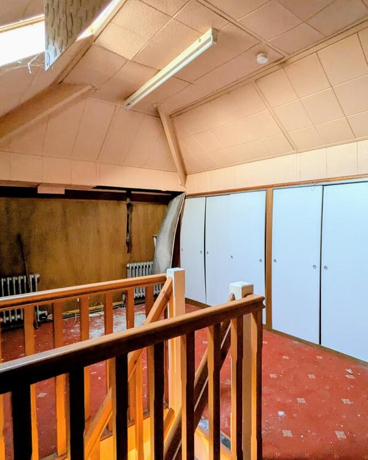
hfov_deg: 64.8
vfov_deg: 77.6
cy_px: 231
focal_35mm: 21
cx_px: 225
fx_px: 286
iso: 352
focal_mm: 2.35
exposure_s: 1/25
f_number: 2.2
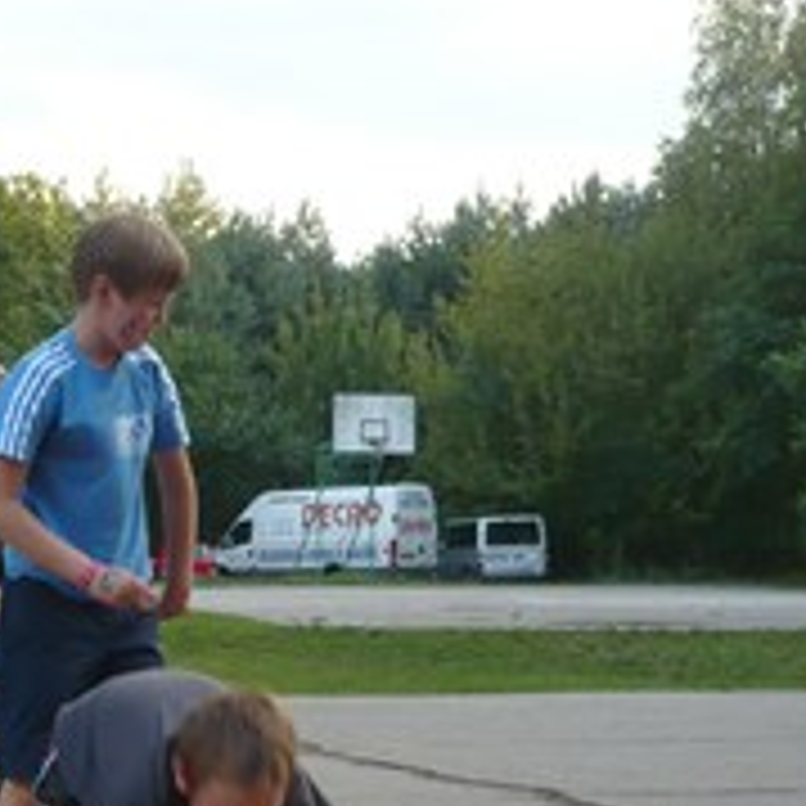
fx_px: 2186
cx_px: 23
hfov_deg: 20.3
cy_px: 765
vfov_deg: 20.4
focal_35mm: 83
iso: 100
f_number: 2.8
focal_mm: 5.8
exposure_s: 1/100
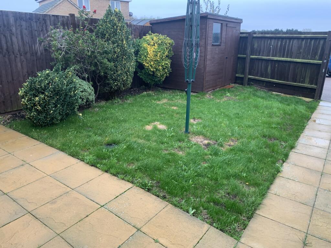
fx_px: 249
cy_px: 124
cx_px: 166
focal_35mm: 26
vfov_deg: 53.1
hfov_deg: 67.3
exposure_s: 1/101
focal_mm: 4.25
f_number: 1.8
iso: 100
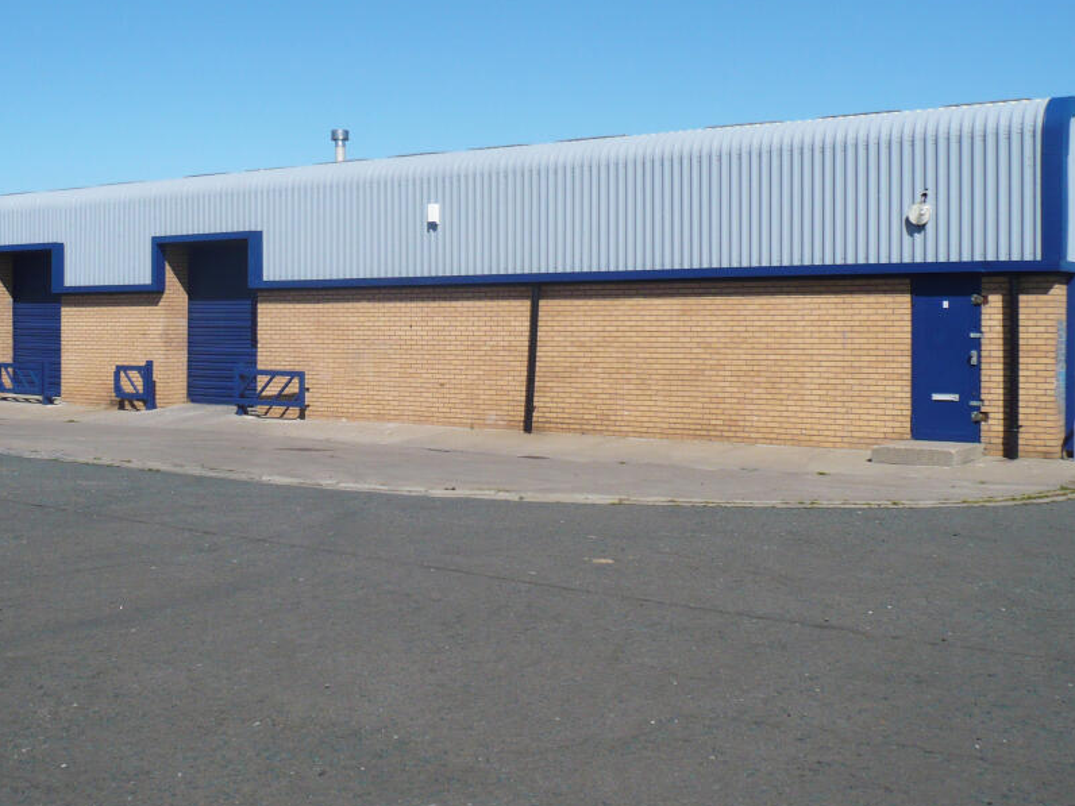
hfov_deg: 41.9
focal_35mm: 45
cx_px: 442
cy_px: 371
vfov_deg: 32.2
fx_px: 1397
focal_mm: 5.8
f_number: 8
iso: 100
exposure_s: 1/125
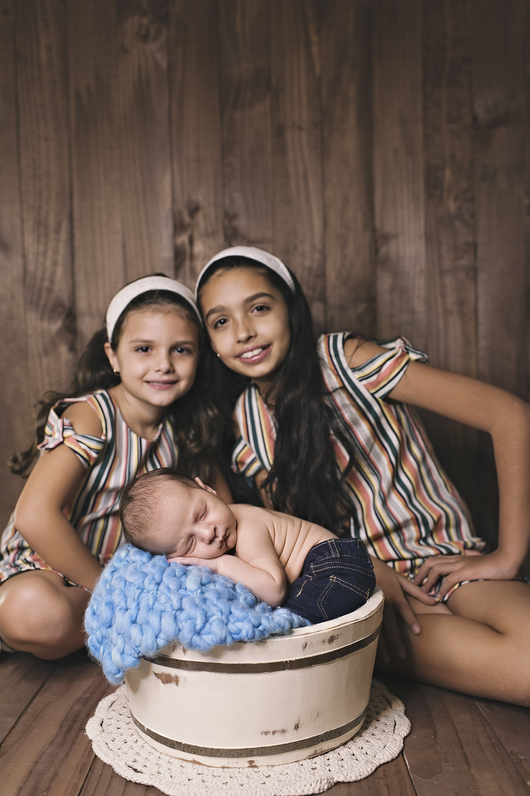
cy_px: 398
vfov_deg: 54.5
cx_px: 265
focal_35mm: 35
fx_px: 774
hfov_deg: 37.8
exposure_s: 1/125
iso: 640
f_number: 3.2
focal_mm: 35
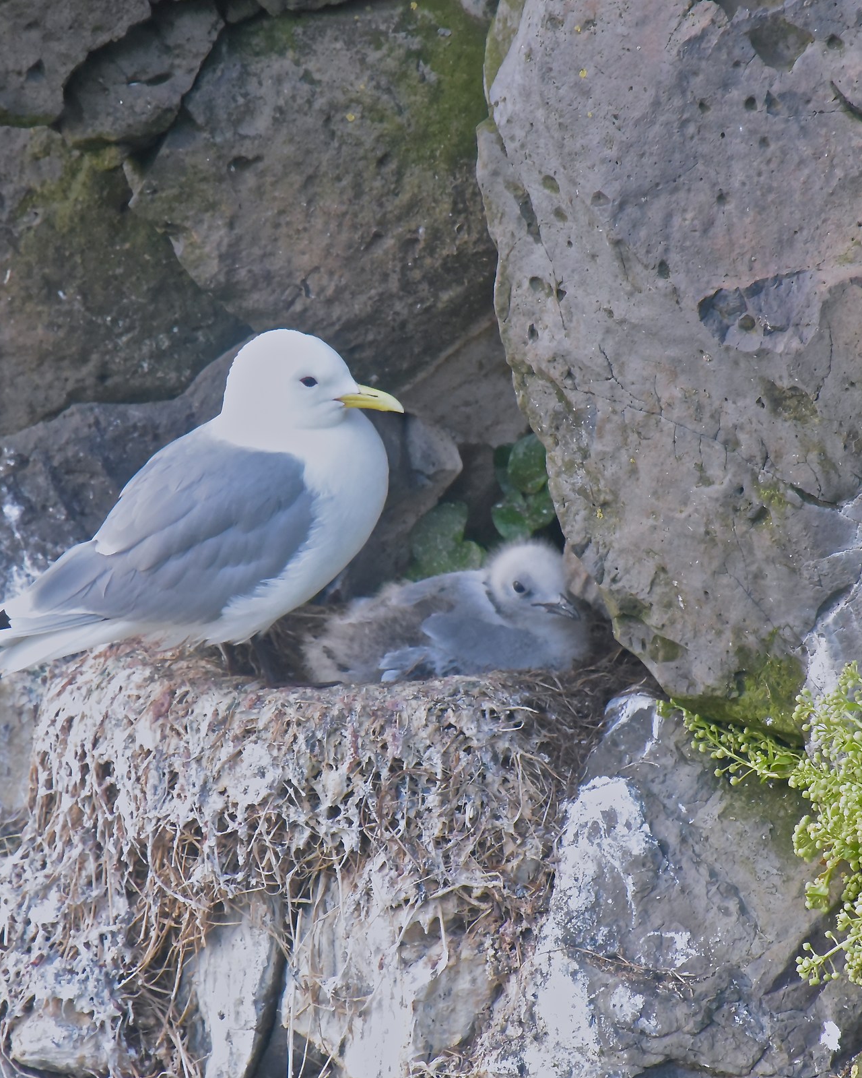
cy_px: 539
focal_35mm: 845
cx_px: 330
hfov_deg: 1.8
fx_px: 26947
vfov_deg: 2.3
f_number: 10
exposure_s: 1/250
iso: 12800
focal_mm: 600
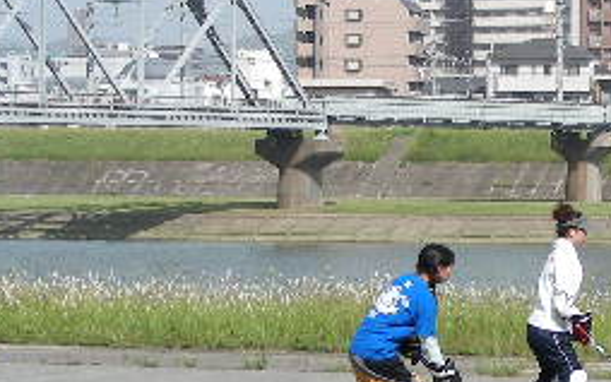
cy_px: 296
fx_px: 3115
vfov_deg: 7.0
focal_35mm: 187
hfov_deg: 11.1
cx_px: 625
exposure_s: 1/403
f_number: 4
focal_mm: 11.7
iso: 50
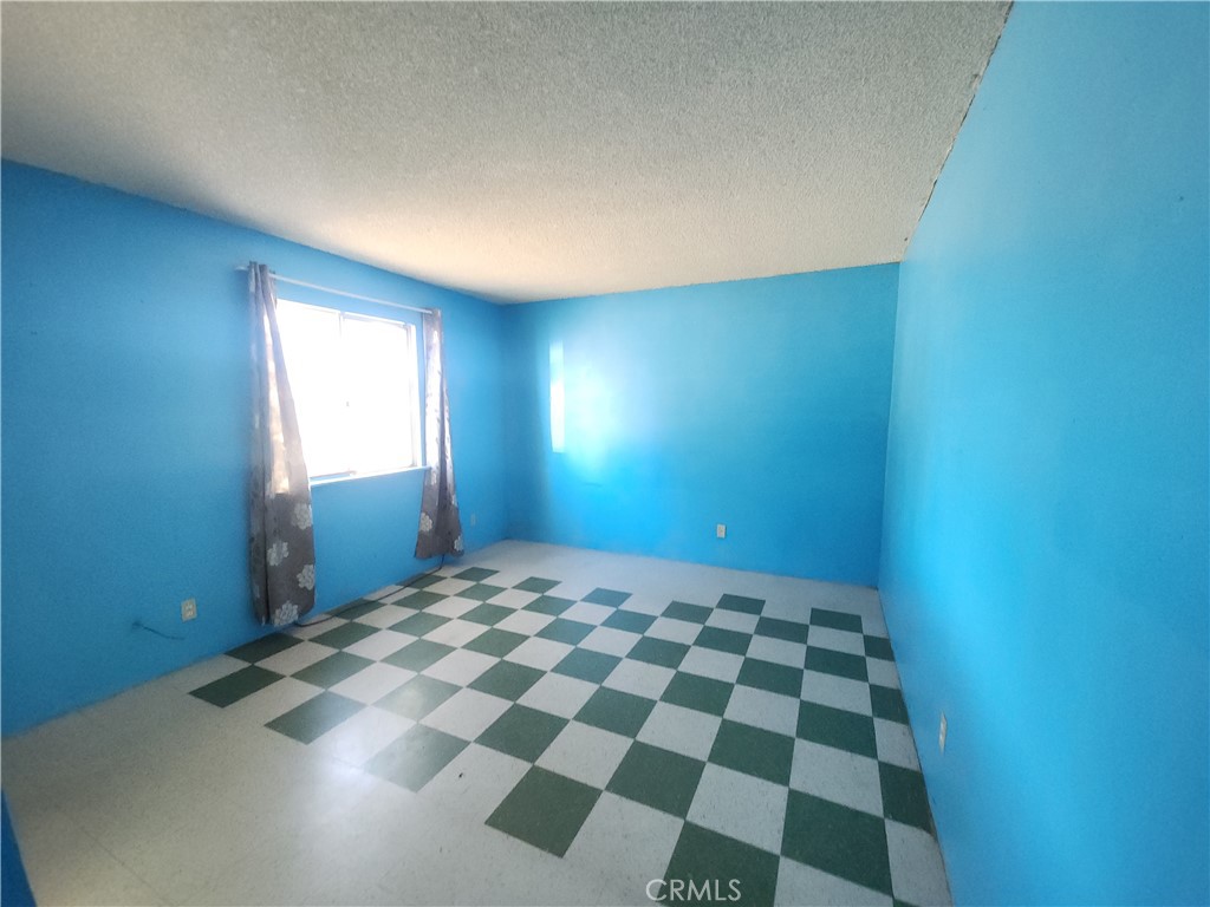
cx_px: 605
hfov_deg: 106.2
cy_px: 454
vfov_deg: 89.9
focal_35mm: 13
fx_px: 454
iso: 400
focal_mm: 2.2
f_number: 2.2
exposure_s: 1/30
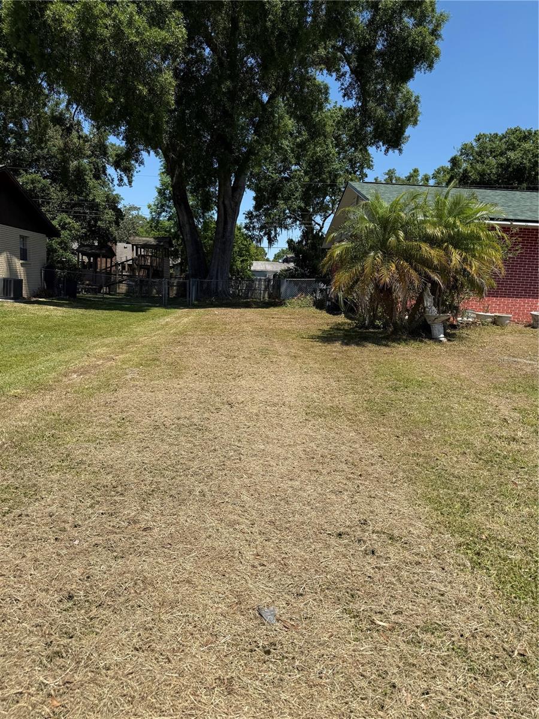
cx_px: 270
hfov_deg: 56.8
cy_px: 360
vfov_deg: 71.6
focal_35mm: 24
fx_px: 498
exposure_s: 1/4405
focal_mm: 6.76
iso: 80
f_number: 1.78
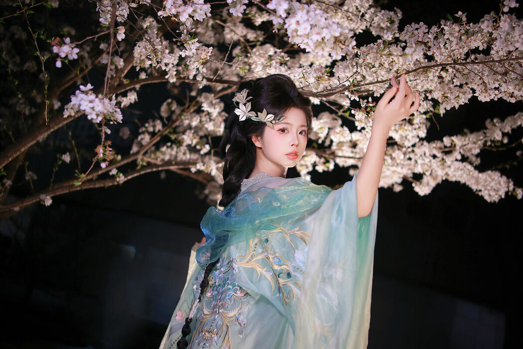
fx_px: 508
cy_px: 174
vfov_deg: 37.9
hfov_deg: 54.4
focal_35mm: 35
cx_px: 262
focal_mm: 35
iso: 2000
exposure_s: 1/500
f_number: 2
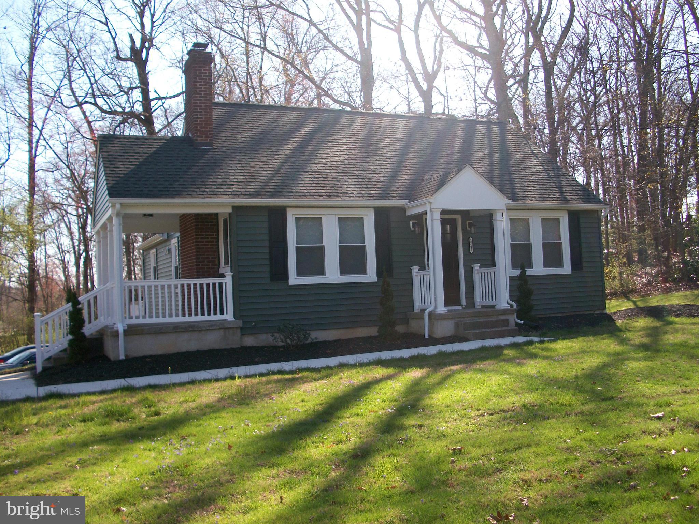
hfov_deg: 52.6
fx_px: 707
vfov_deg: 40.7
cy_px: 262
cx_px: 350
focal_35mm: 35
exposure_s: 1/320
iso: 80
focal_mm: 6.3
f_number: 3.1
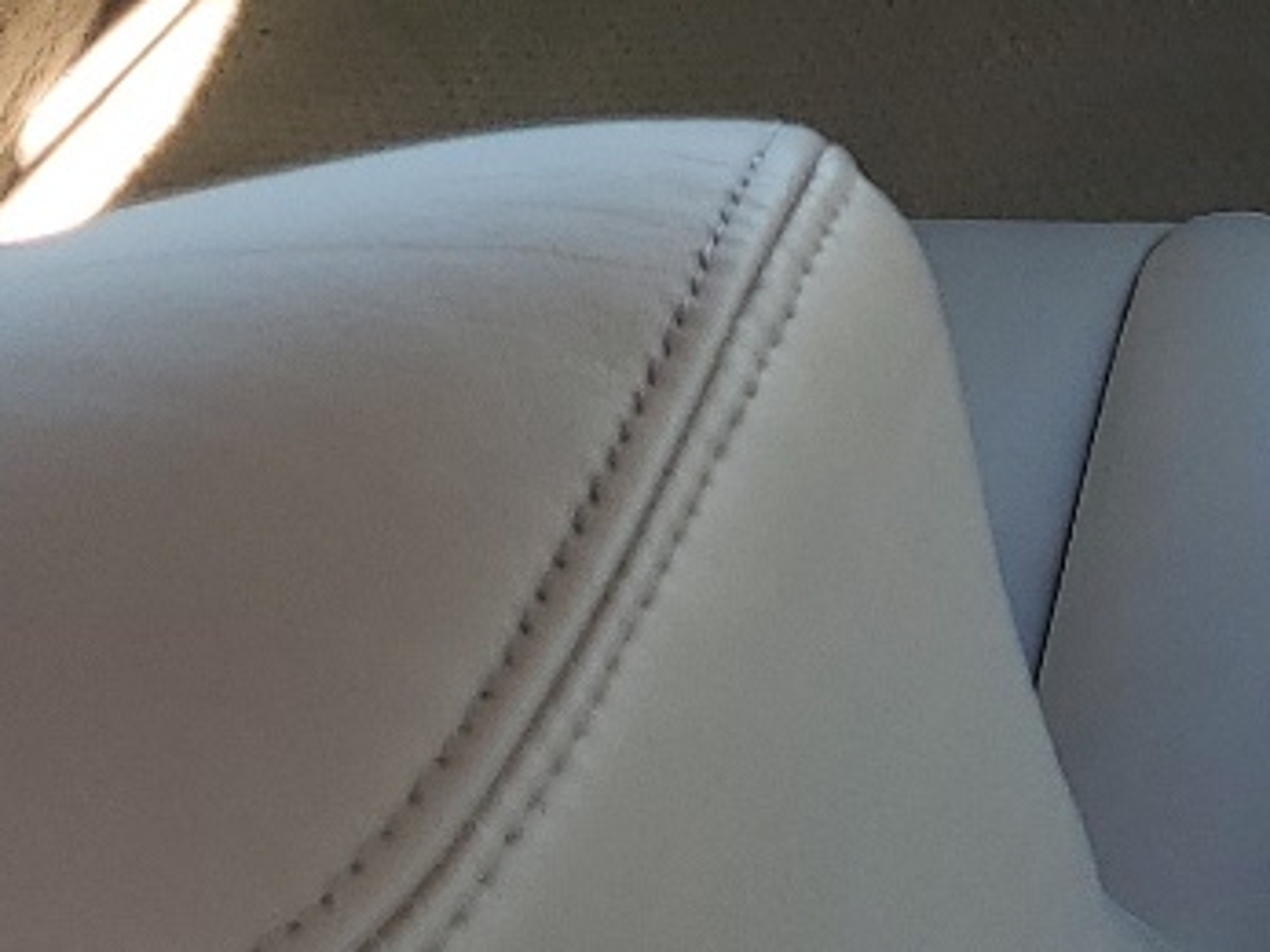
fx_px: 4401
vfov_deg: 12.2
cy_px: 26
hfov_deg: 15.3
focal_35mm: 120
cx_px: 1863
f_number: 1.5
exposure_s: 1/227
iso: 50
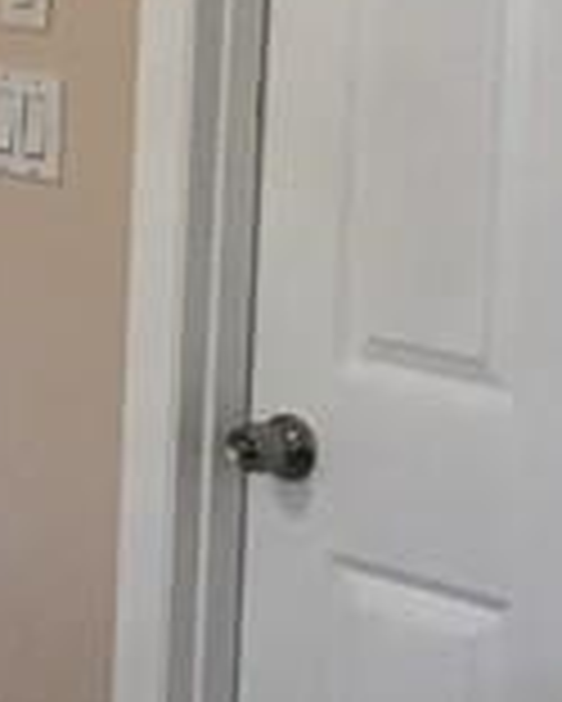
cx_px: -1466
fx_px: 3863
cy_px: -207
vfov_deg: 10.2
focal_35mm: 186
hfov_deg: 6.9
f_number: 2.2
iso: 25
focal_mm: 4.15
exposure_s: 1/30
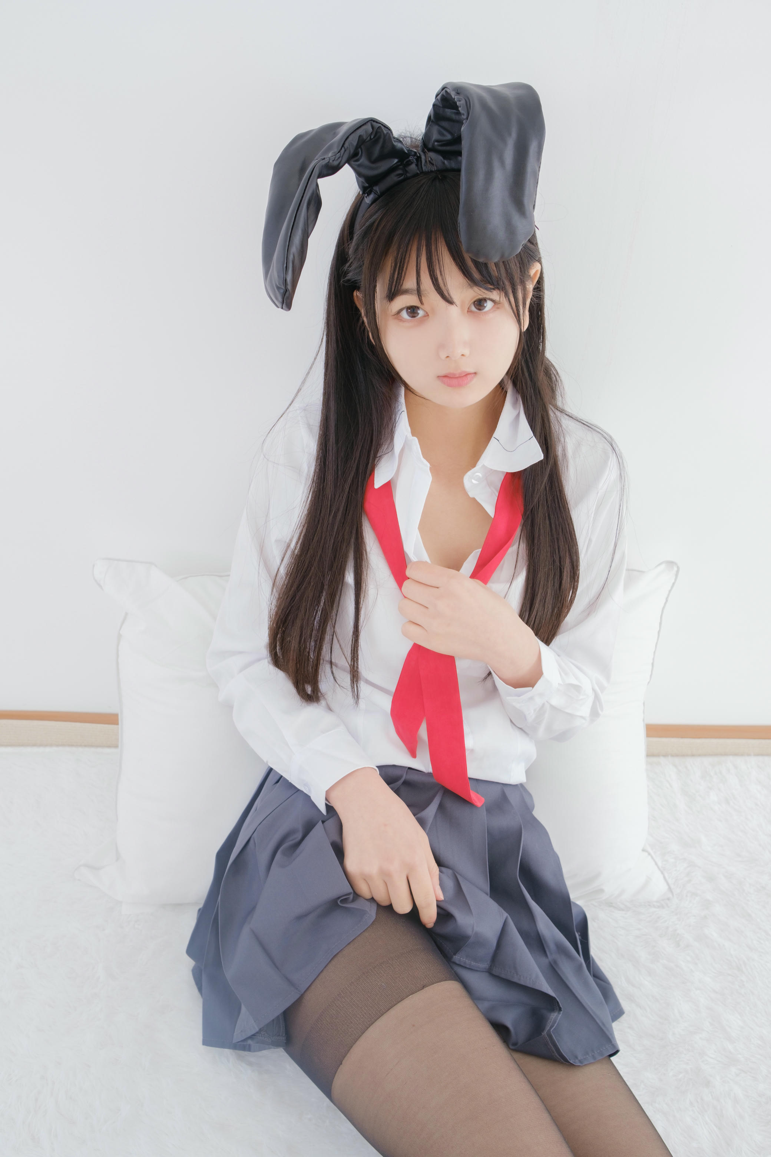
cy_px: 578
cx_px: 386
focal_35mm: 35
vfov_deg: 54.4
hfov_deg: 37.9
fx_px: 1124
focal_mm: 23
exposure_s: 1/80
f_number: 5
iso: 160
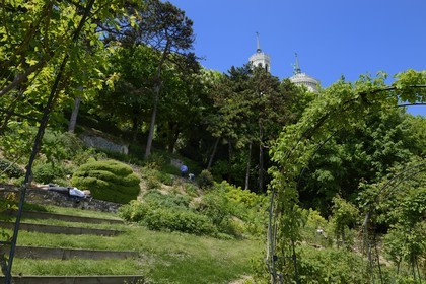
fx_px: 284
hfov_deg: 73.7
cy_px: 142
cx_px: 213
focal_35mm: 24
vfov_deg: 53.1
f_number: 9
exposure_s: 1/250
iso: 200
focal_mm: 24
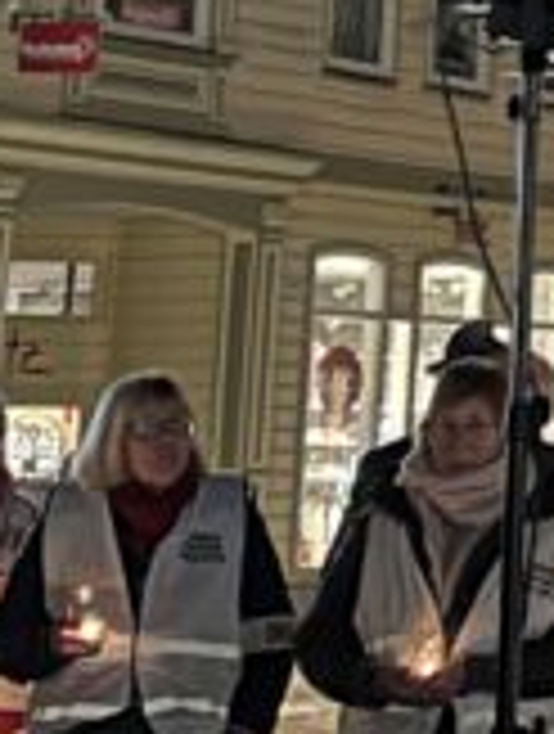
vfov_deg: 11.7
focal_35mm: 163
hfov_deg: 8.5
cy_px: -302
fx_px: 3465
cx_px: 1270
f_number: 1.5
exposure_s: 1/25
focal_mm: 5.7
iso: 800
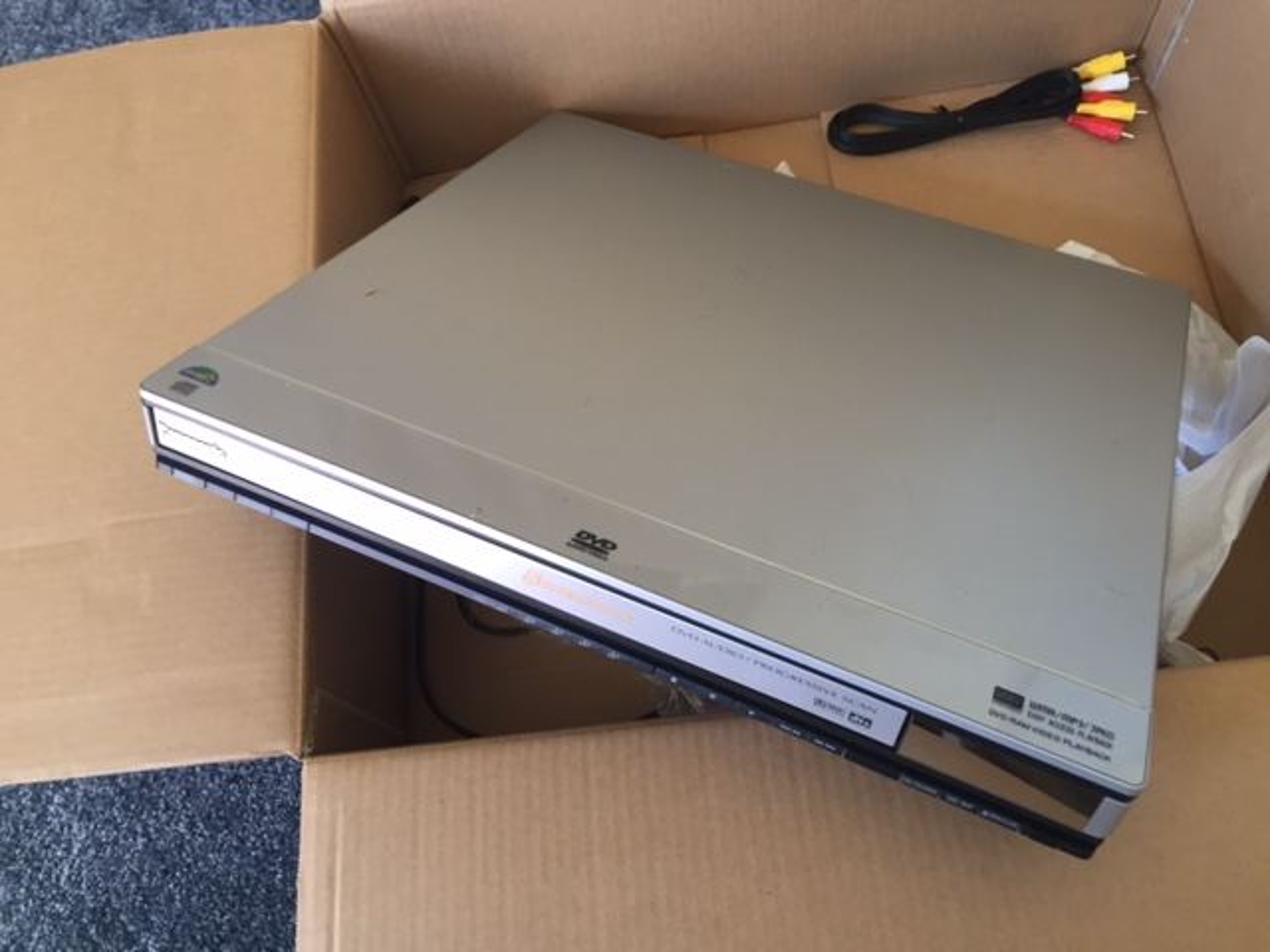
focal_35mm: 29
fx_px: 1064
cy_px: 476
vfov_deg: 48.2
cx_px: 635
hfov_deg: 61.7
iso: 80
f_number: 2.2
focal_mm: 4.15
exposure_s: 1/30
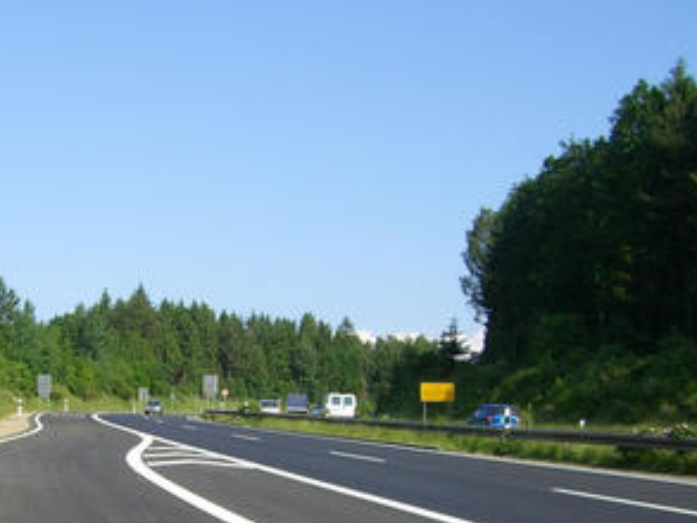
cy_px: 421
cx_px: 155
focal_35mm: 83
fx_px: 1672
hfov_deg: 23.3
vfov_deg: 17.6
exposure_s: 1/400
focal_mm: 6.2
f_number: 4.3
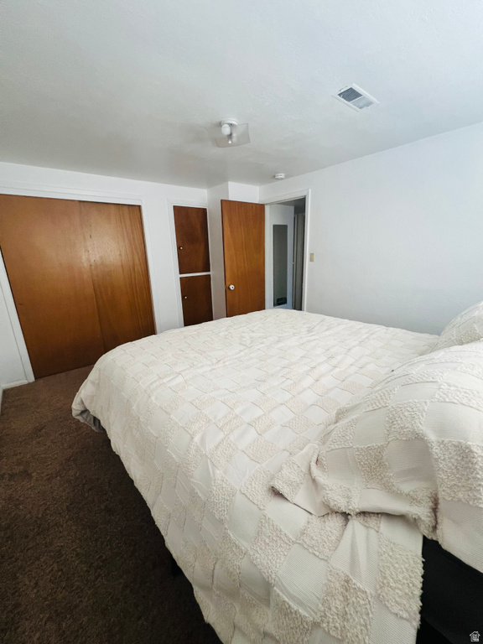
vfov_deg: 106.2
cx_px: 242
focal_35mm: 13
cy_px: 322
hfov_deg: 89.9
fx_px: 242
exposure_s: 1/99
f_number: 1.8
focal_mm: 1.57
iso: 250
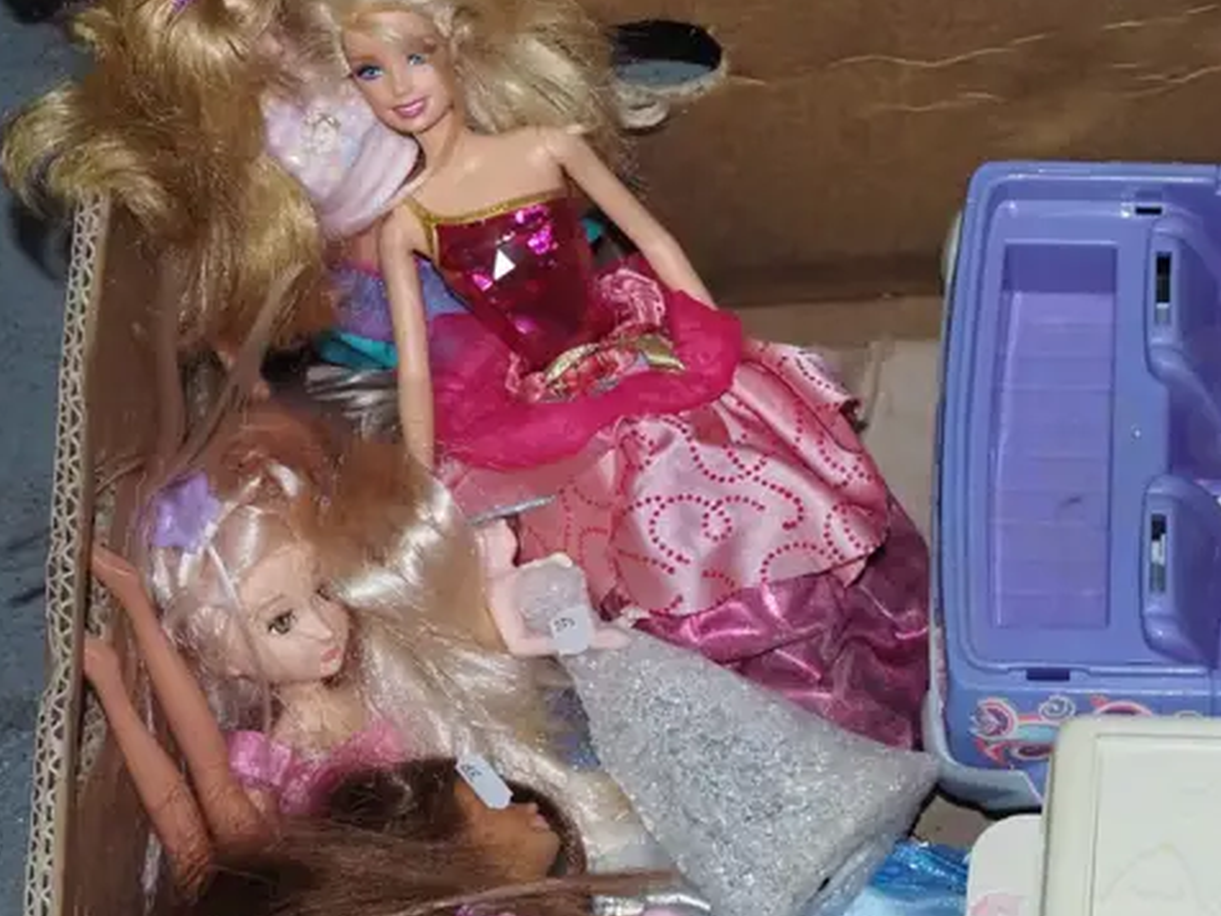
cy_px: 464
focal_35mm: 99
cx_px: 1131
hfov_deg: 19.4
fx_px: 3492
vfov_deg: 14.9
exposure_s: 1/160
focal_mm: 23
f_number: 5.6
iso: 2500
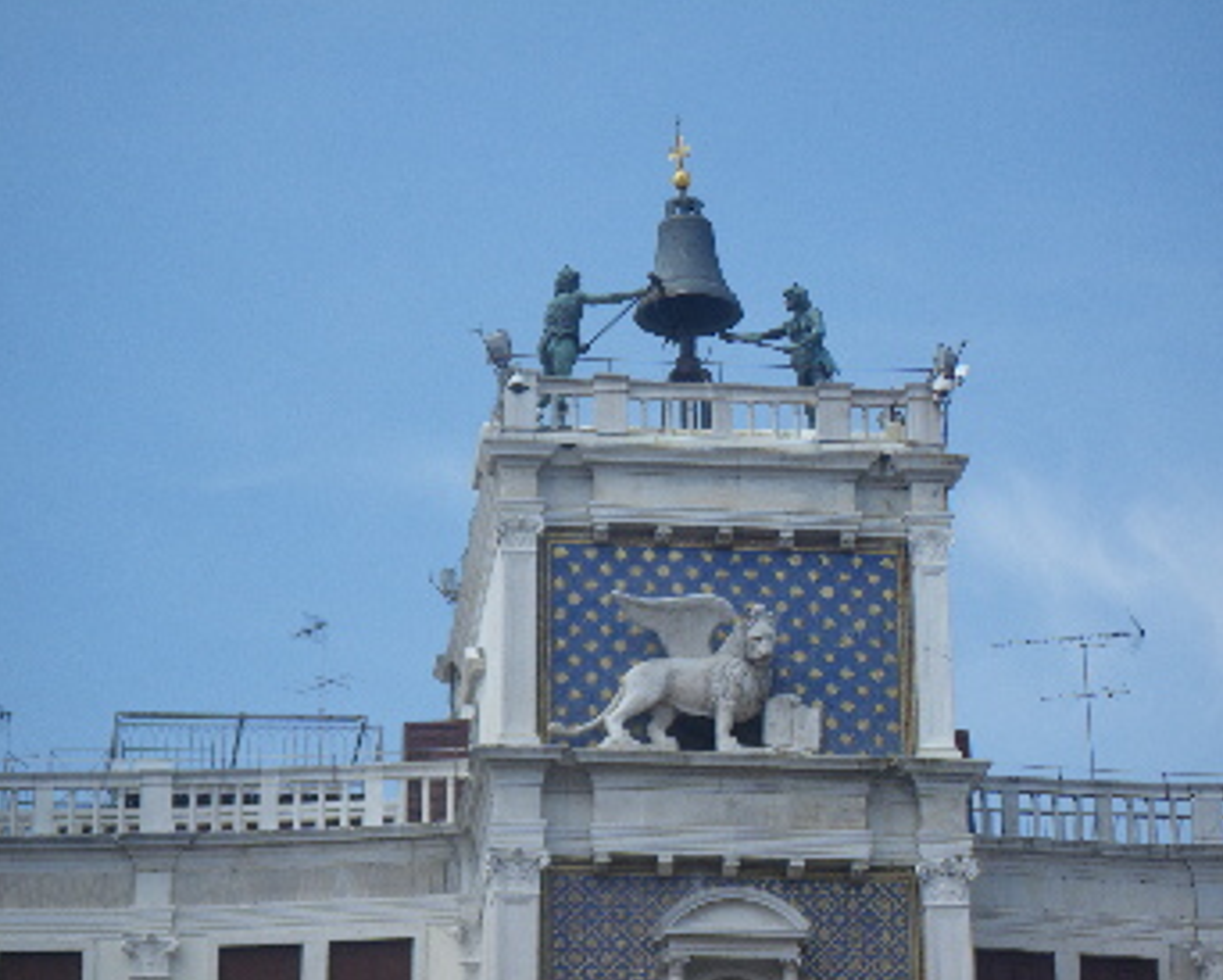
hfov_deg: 15.3
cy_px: 501
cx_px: 654
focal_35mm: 126
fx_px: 4563
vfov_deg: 12.3
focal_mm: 20.6
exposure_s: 1/320
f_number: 5.2
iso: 50
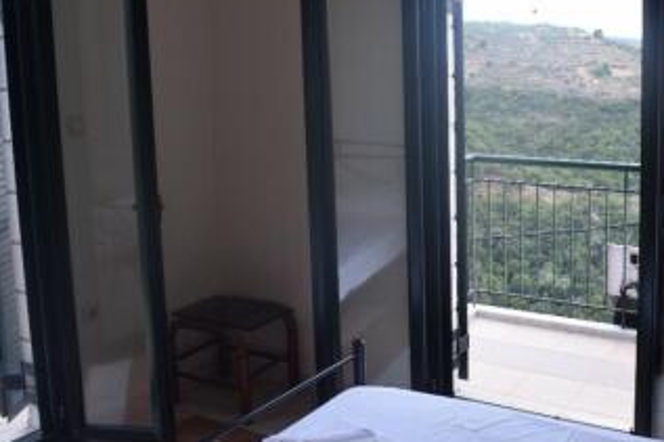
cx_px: 429
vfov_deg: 29.6
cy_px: 141
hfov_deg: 43.2
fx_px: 830
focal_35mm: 45
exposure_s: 1/160
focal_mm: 20
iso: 400
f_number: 6.3
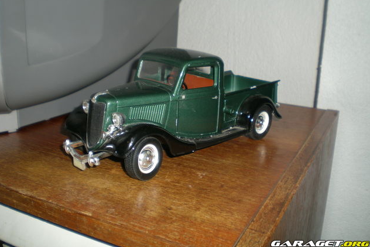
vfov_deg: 33.4
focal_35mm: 40
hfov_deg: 48.4
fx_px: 411
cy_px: 109
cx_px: 184
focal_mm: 6.3
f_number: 3.1
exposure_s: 1/60
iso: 50
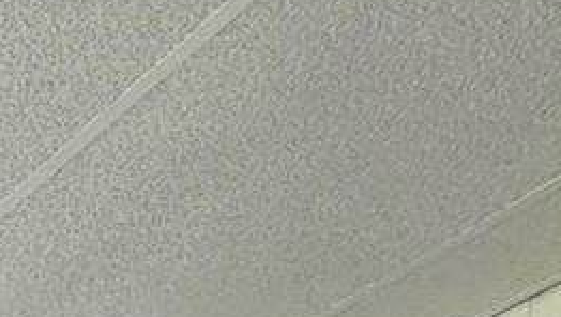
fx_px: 1385
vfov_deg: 9.5
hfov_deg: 13.6
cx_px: -895
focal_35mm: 93
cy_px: 1015
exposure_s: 1/102
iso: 40
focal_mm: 2.22
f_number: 2.2
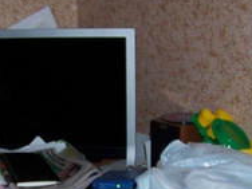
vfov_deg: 16.8
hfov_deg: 22.7
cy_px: 188
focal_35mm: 86
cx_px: 84
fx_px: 626
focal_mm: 5.85
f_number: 2.8
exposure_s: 1/30
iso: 200
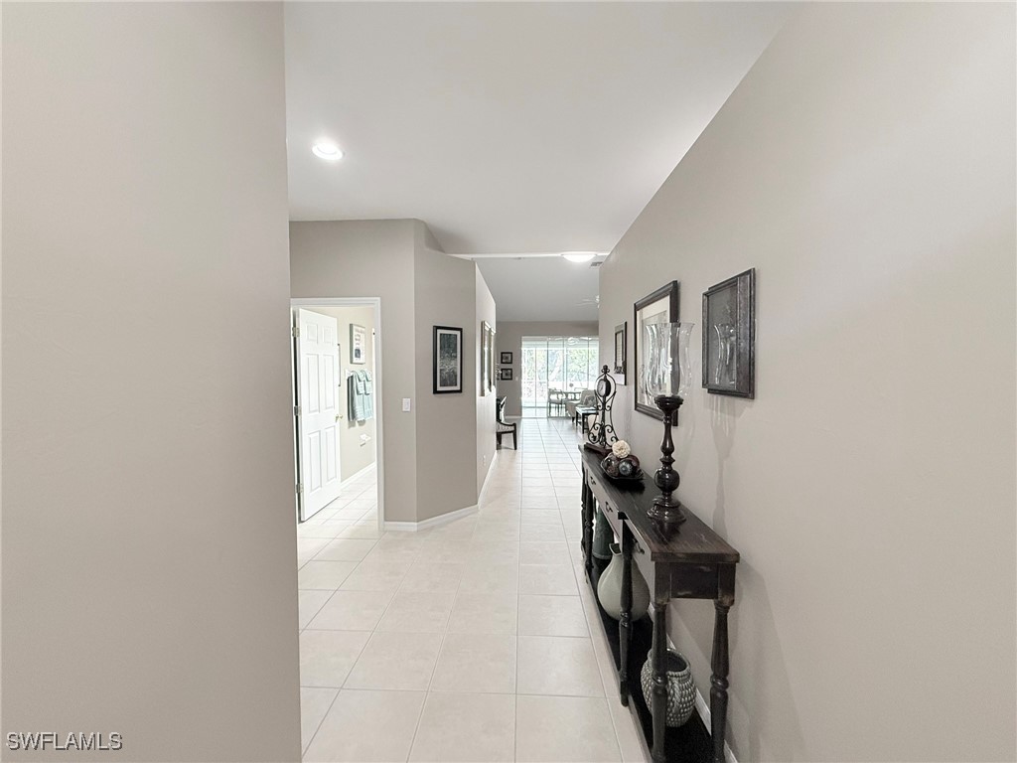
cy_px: 382
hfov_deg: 102.1
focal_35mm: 14
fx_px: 411
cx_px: 508
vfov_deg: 85.7
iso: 320
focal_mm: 2.22
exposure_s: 1/120
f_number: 2.2
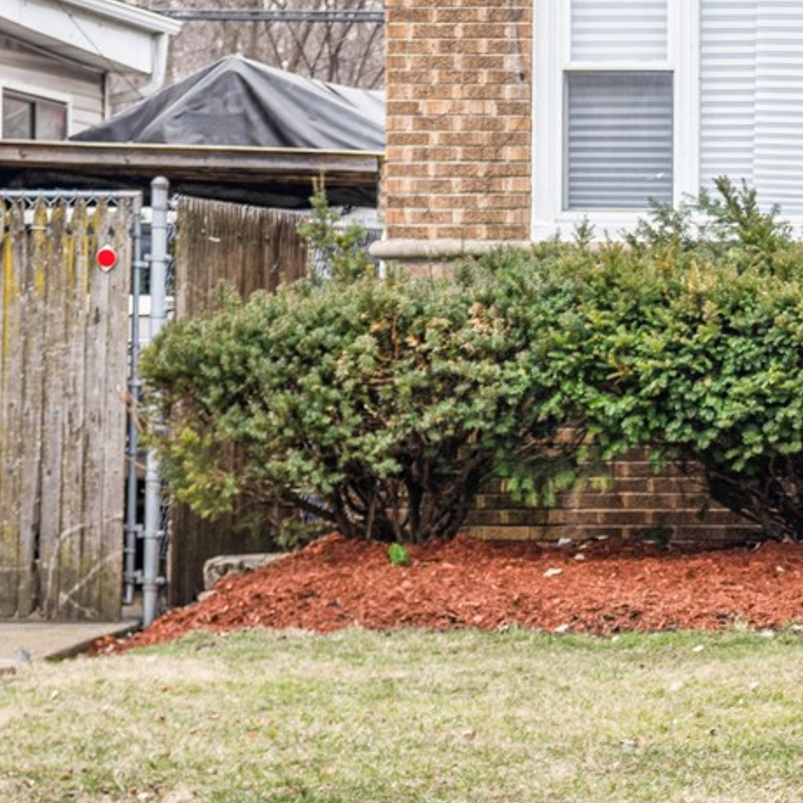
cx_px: 1260
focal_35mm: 159
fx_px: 4173
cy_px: 343
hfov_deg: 10.6
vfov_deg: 11.0
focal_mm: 53
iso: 100
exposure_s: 1/60
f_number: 5.6
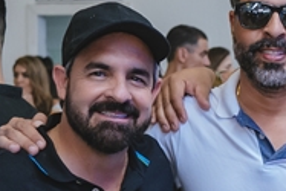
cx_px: 321
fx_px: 1137
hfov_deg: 14.0
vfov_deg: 9.5
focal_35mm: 143
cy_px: 233
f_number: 2.5
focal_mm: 24
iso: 1250
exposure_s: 1/500
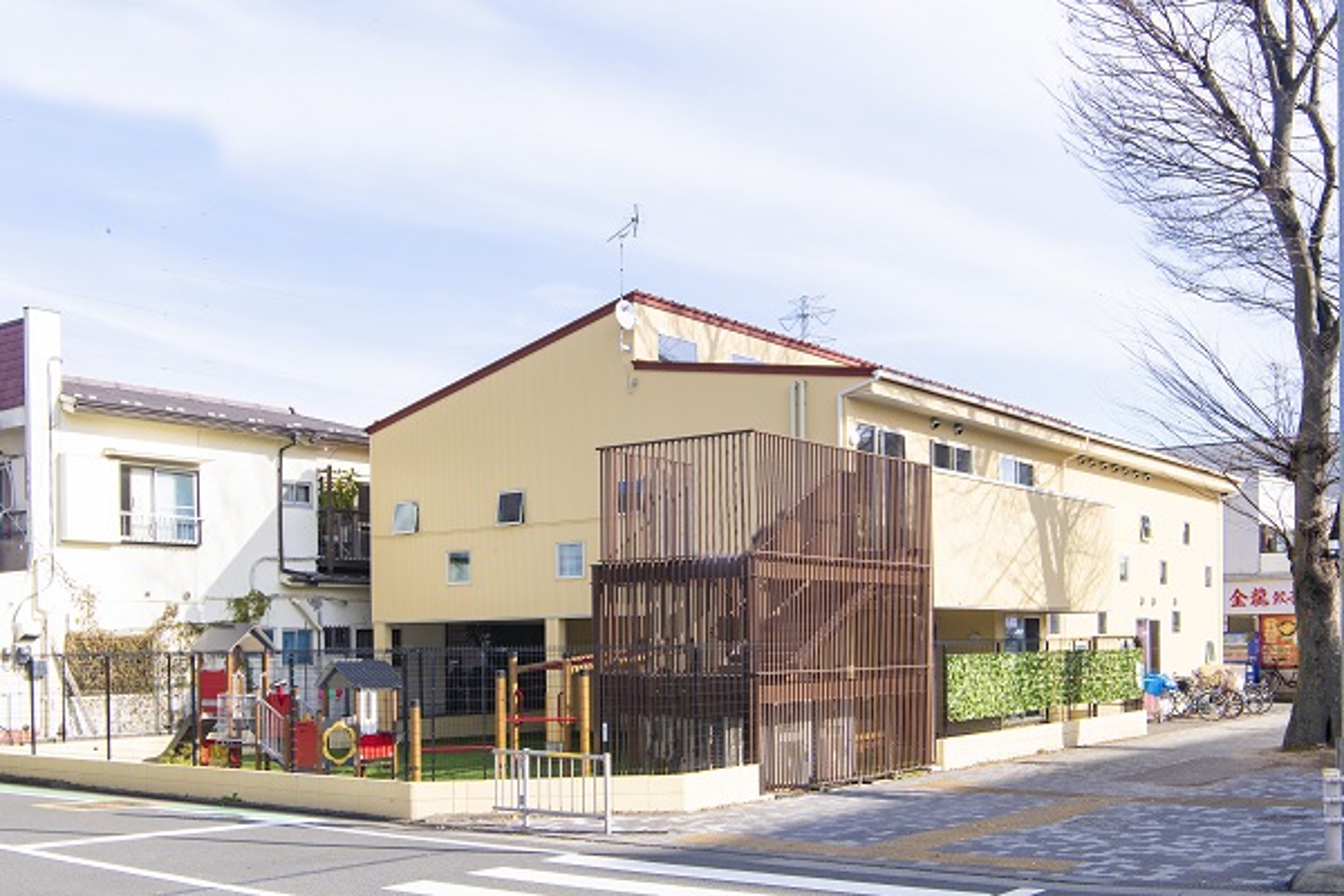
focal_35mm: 38
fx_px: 1419
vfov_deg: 35.1
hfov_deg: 50.7
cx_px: 672
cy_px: 448
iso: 500
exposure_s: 1/250
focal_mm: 38
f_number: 20
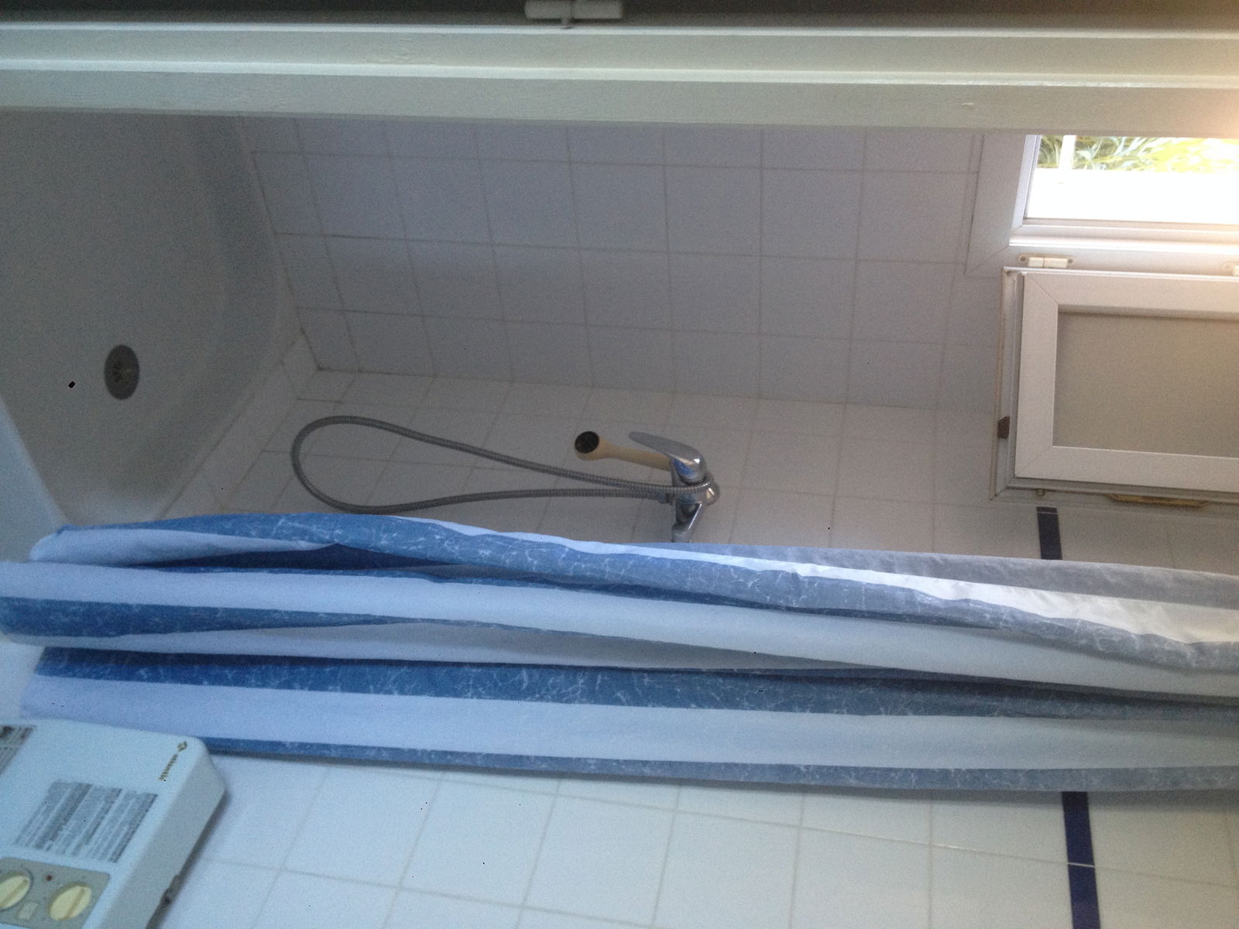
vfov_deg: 40.7
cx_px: 620
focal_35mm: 35
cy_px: 464
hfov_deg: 52.6
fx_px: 1253
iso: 125
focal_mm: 4.28
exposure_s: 1/20
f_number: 2.4
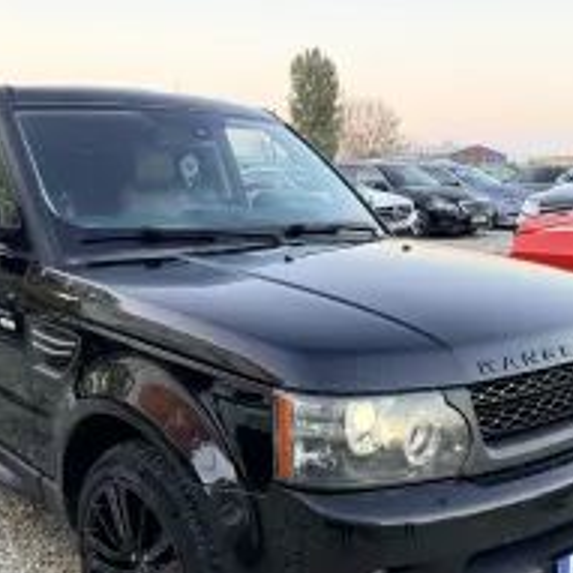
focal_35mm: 40
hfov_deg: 41.8
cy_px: 354
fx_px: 749
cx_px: 273
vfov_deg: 41.6
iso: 200
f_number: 1.78
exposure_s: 1/108
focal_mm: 6.76
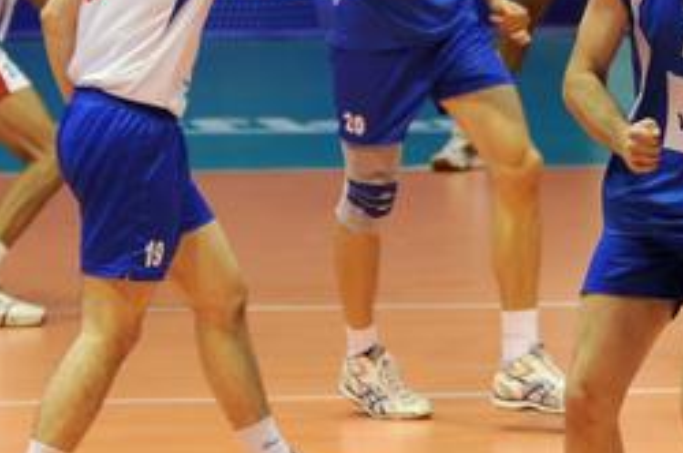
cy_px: 157
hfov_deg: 5.4
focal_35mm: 378
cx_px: 729
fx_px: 7166
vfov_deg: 3.6
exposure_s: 1/400
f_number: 2.8
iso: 400
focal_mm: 105
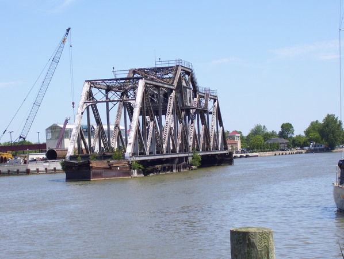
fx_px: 1075
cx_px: 172
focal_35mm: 108
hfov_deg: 18.2
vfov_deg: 13.7
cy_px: 130
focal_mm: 18
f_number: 4.6
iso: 80
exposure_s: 1/640
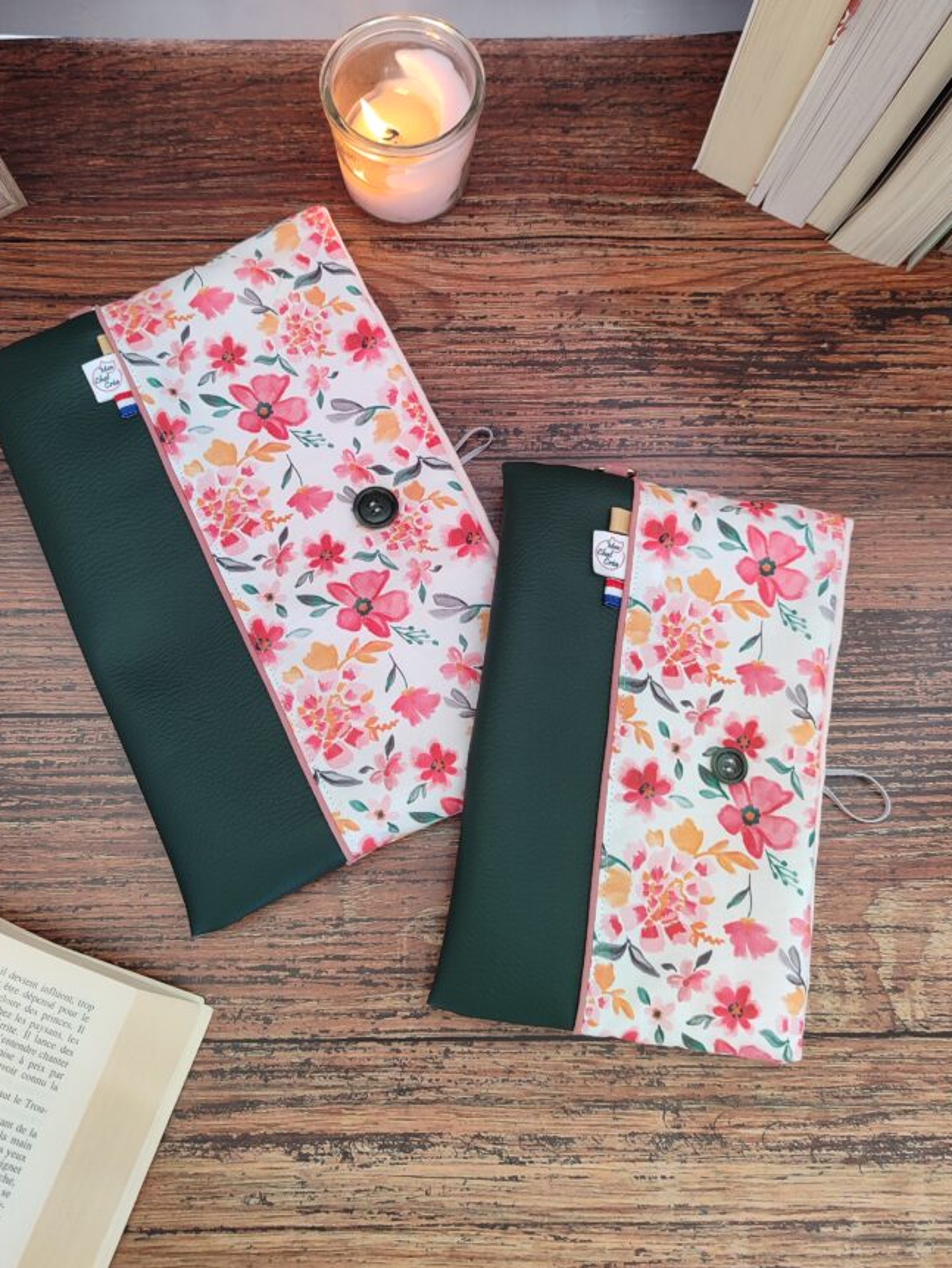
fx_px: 1063
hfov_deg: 48.2
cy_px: 547
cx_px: 443
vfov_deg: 61.4
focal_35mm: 29
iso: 368
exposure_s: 1/50
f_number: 1.89
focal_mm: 5.95
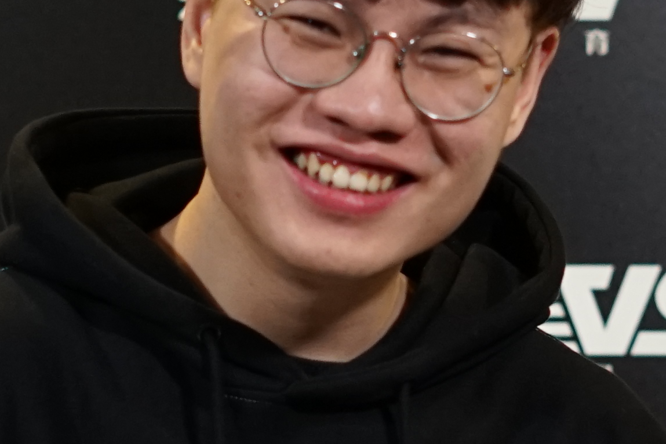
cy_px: 387
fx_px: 4828
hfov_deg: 7.9
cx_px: 411
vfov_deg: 5.3
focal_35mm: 261
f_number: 2.5
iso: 1600
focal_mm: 50
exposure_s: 1/160
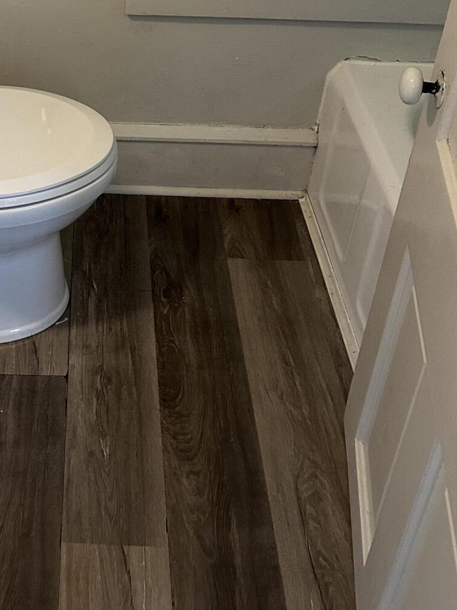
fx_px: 845
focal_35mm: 48
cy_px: 8
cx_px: 46
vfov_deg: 36.0
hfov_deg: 29.1
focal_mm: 6.86
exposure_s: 1/60
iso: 400
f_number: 1.78
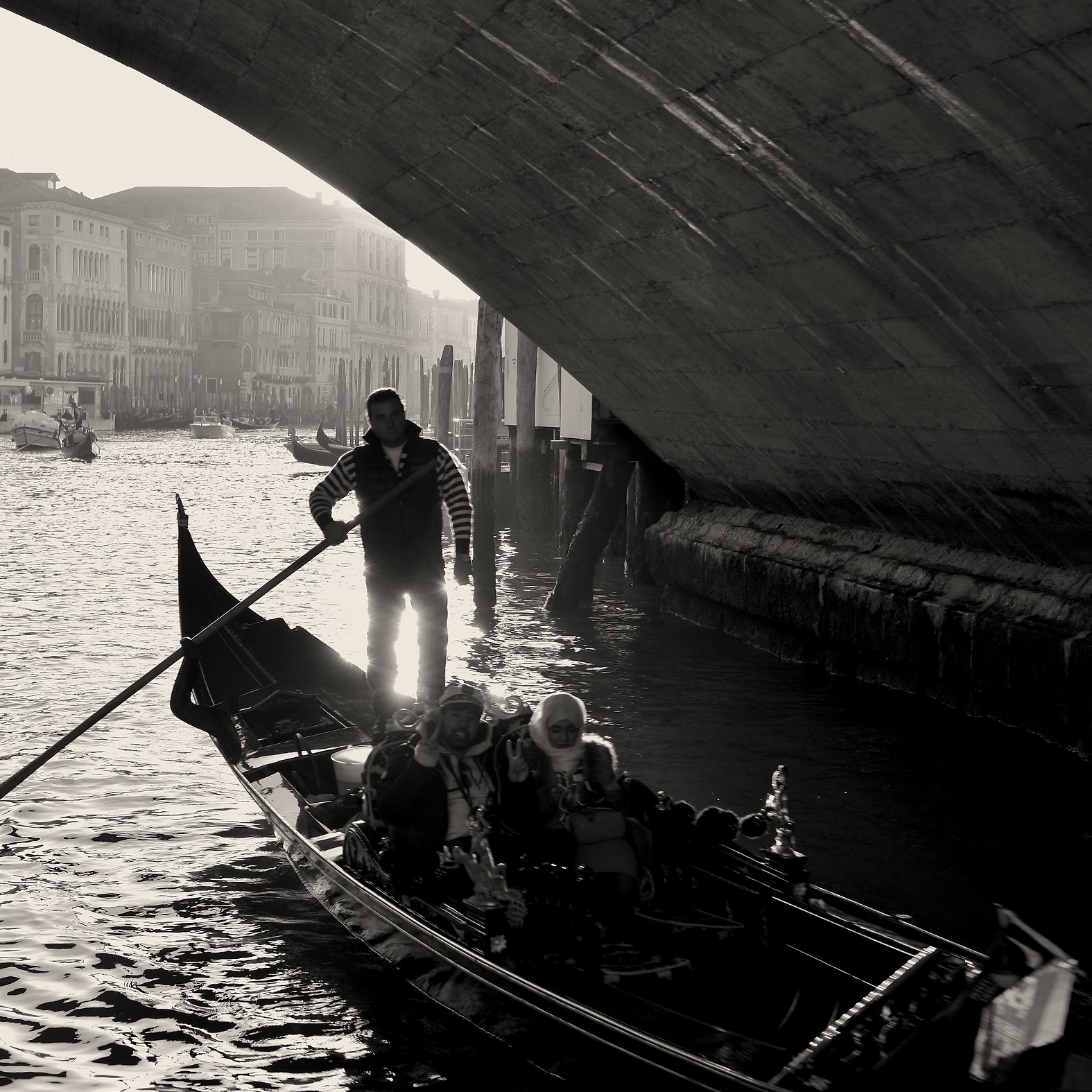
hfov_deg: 30.0
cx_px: 552
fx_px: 2034
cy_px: 461
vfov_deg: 30.0
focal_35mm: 57
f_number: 6.3
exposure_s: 1/100
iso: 100
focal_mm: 44
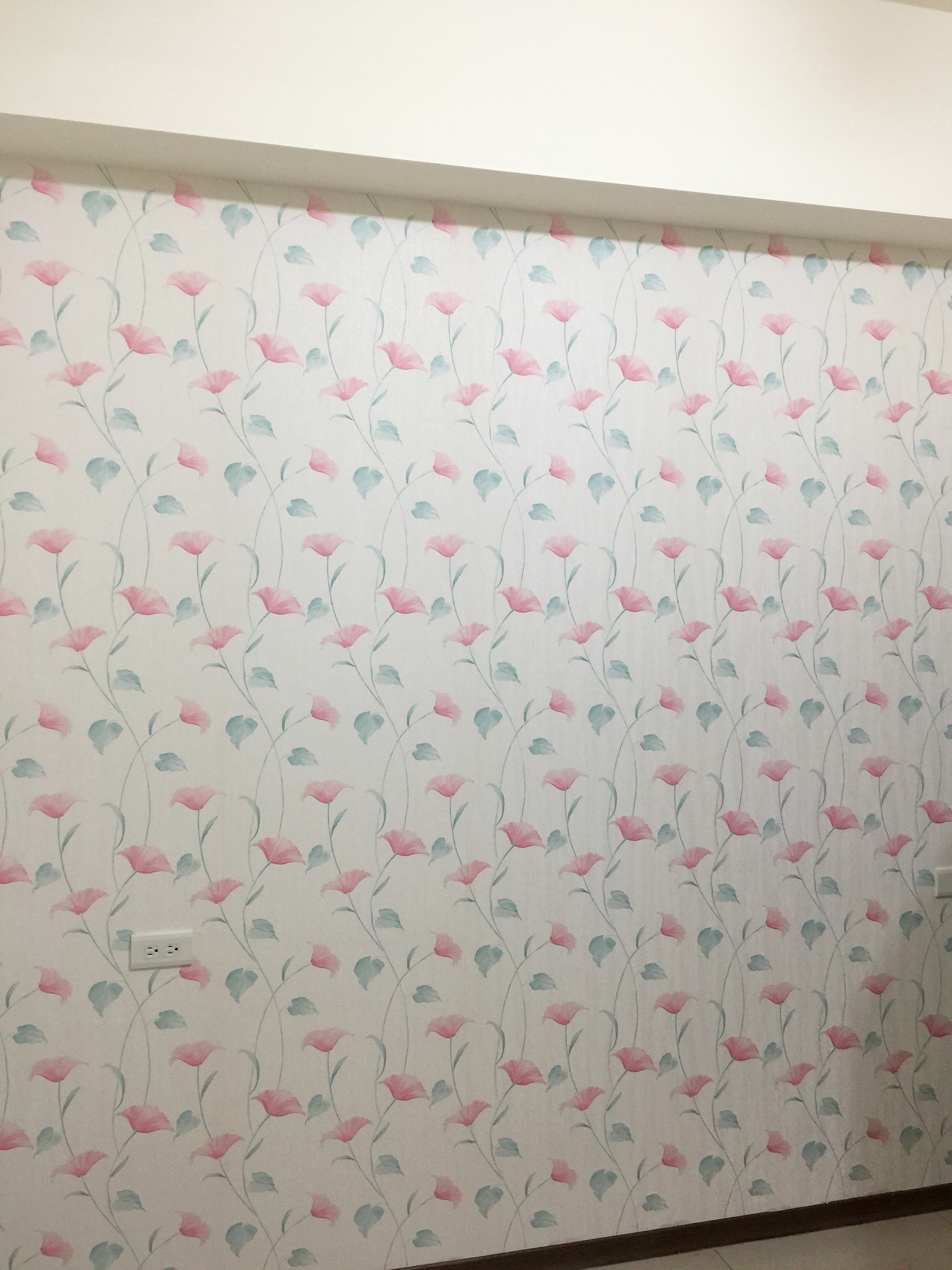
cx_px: 476
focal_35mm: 29
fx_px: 1063
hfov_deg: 48.2
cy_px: 635
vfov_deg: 61.7
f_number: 2.2
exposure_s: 1/15
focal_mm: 4.15
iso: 32
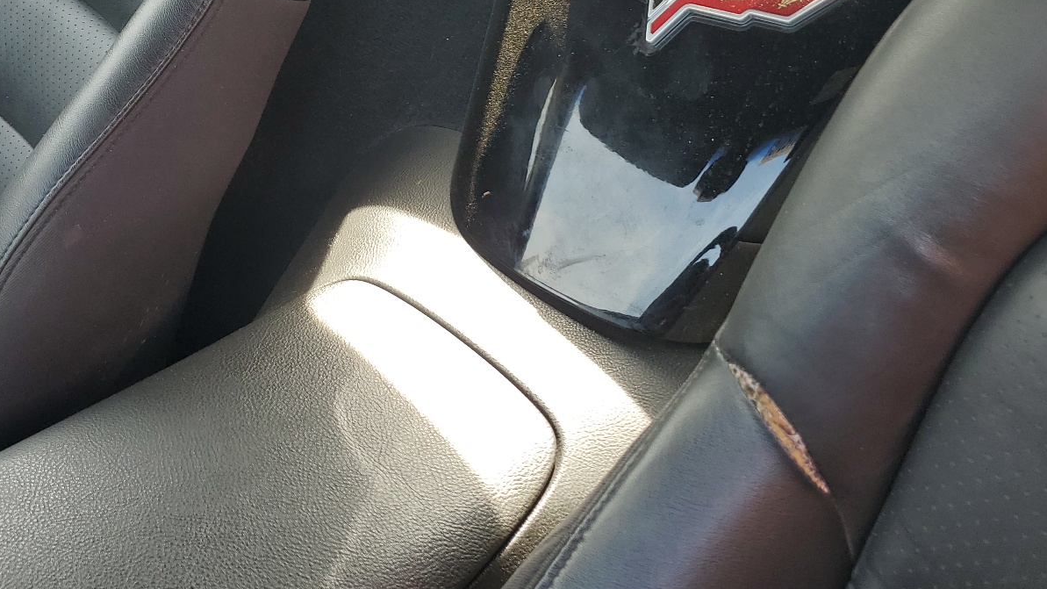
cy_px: 126
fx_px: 1055
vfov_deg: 30.5
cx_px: 388
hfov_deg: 52.2
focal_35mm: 38
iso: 50
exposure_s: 1/169
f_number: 1.5
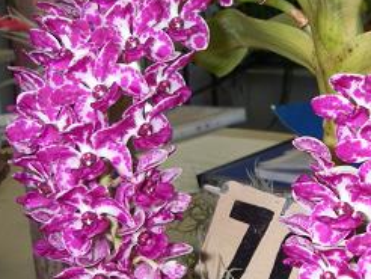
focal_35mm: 74
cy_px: 193
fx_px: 794
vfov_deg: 19.8
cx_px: 279
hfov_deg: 26.0
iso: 200
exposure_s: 1/40
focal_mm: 6.3
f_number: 3.3
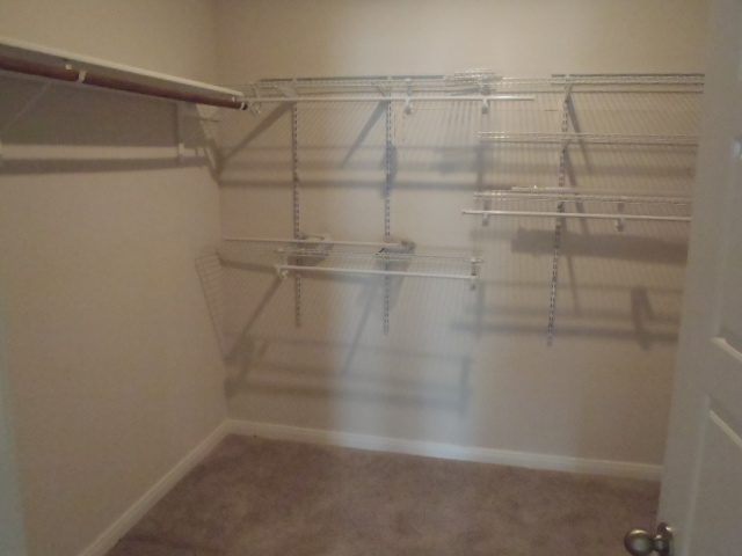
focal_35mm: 28
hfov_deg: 63.4
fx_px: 600
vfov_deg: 49.7
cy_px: 278
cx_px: 371
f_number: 3.9
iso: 800
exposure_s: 1/50
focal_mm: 5
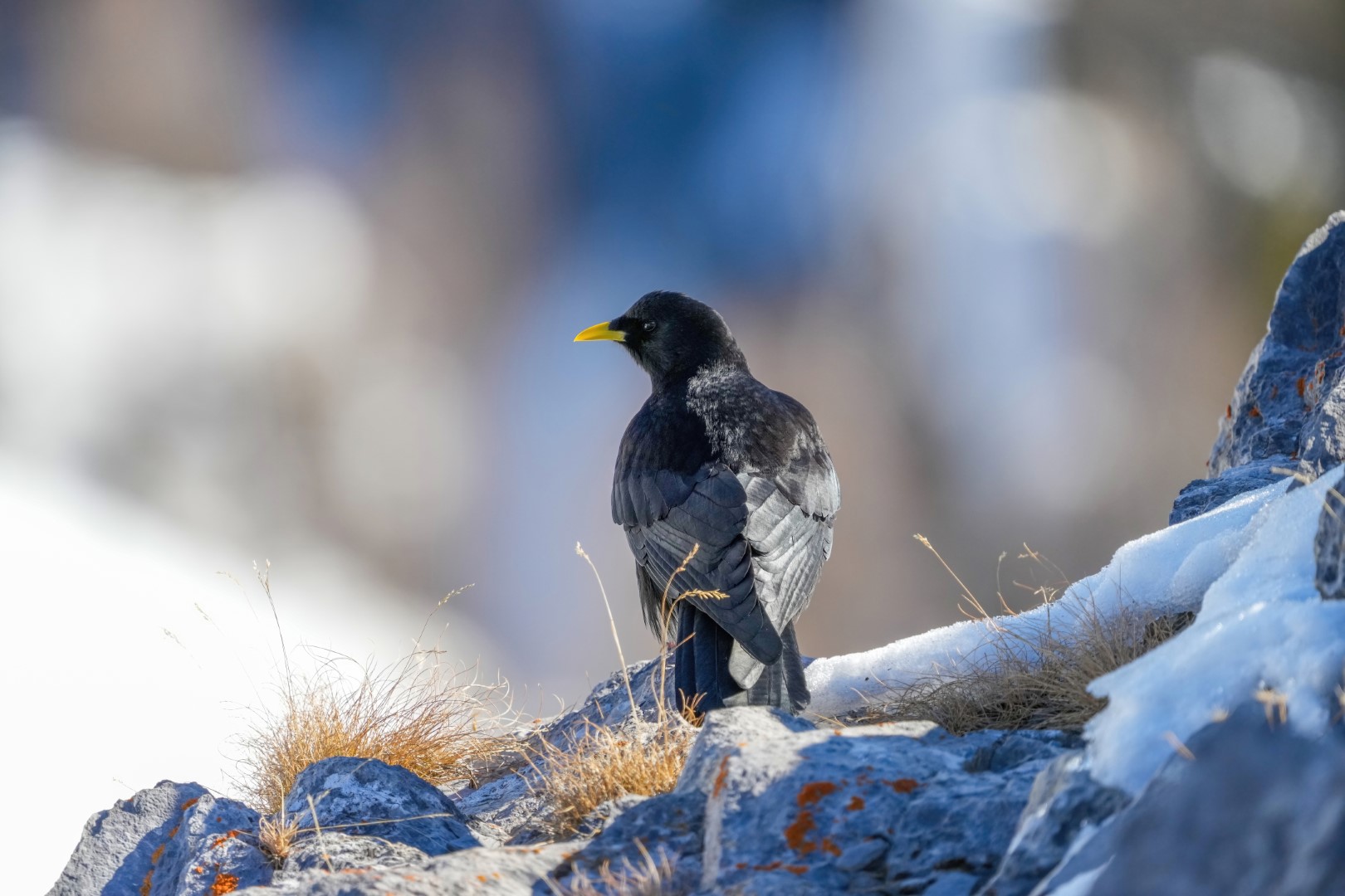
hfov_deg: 3.4
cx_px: 672
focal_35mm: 600
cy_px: 448
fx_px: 22415
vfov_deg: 2.3
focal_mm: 600
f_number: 6.3
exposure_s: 1/2000
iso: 1000
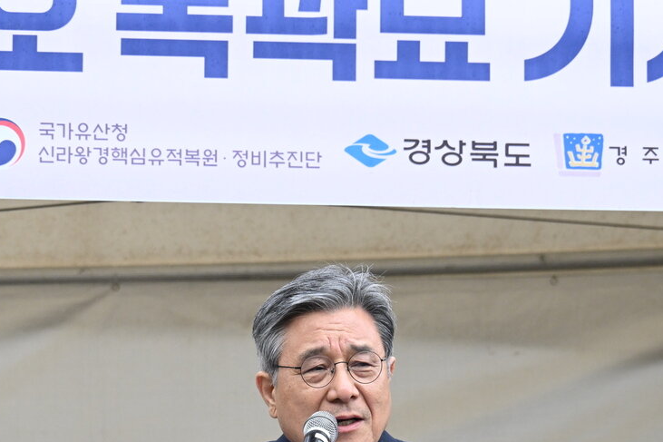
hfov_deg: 10.2
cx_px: 302
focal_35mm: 201
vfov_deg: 6.8
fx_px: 3701
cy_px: 351
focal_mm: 105
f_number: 8
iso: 2000
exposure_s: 1/500
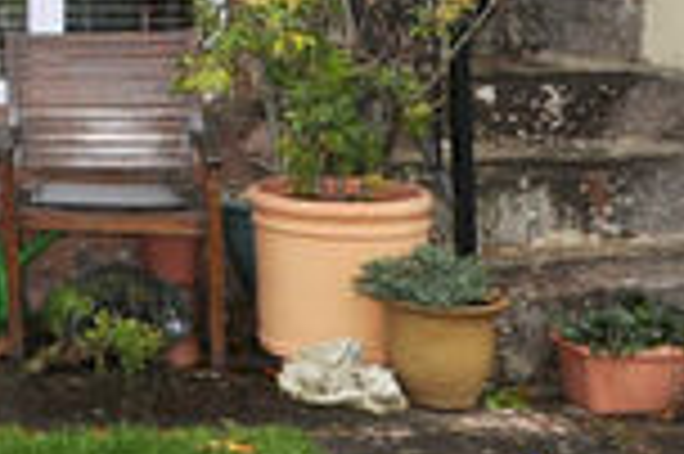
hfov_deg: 22.8
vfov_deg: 16.3
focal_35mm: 69
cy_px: -380
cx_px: -392
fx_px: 1310
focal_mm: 10
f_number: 5.6
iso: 200
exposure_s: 1/200
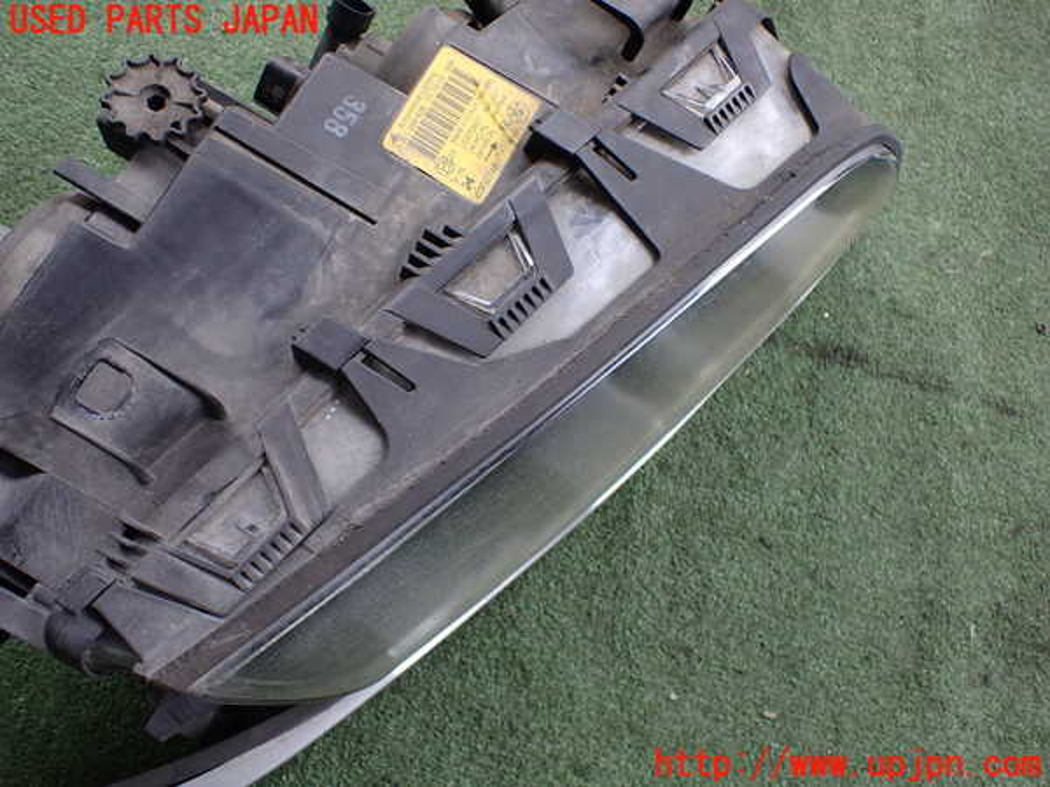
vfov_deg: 46.8
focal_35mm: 30
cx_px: 525
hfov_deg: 60.0
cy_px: 394
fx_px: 910
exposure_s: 1/125
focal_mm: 5.4
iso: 100
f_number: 2.3
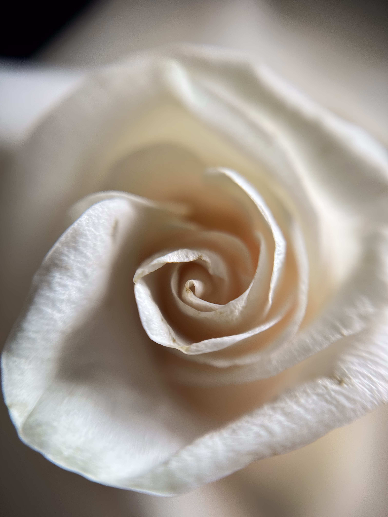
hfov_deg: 56.8
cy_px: 258
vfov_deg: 71.6
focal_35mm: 24
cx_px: 194
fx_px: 359
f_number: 1.78
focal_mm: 6.86
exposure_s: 1/60
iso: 250
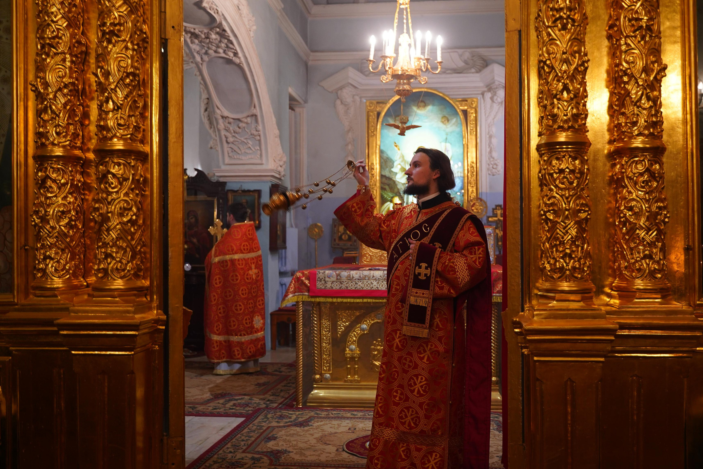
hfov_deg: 51.7
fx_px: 722
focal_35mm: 37
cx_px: 397
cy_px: 237
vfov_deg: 35.9
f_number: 2.8
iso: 1000
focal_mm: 31
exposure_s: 1/80
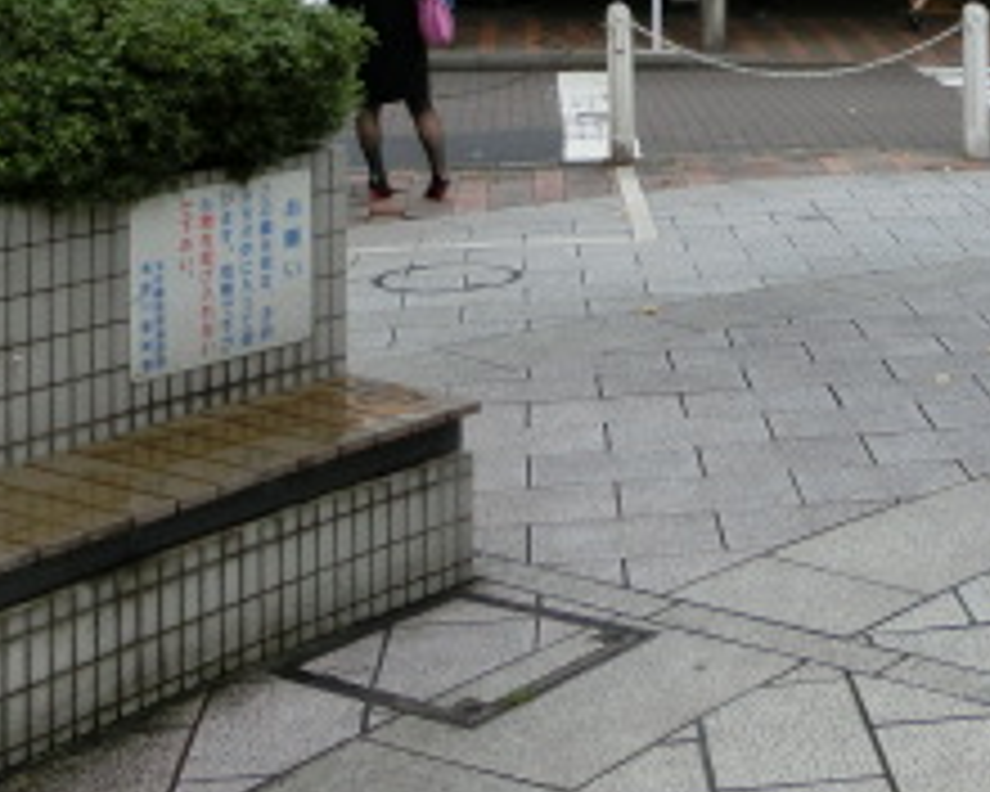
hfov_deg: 25.5
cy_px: -90
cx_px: 981
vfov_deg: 20.5
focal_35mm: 71
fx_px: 2080
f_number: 3.5
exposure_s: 1/400
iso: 80
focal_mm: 4.5
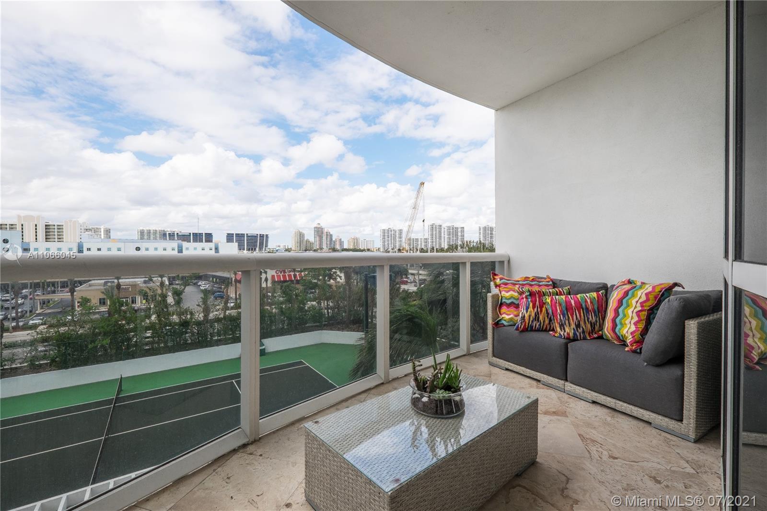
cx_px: 384
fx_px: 319
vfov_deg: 77.3
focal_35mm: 15
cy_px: 256
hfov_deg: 100.4
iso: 400
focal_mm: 10
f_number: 8
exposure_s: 1/450
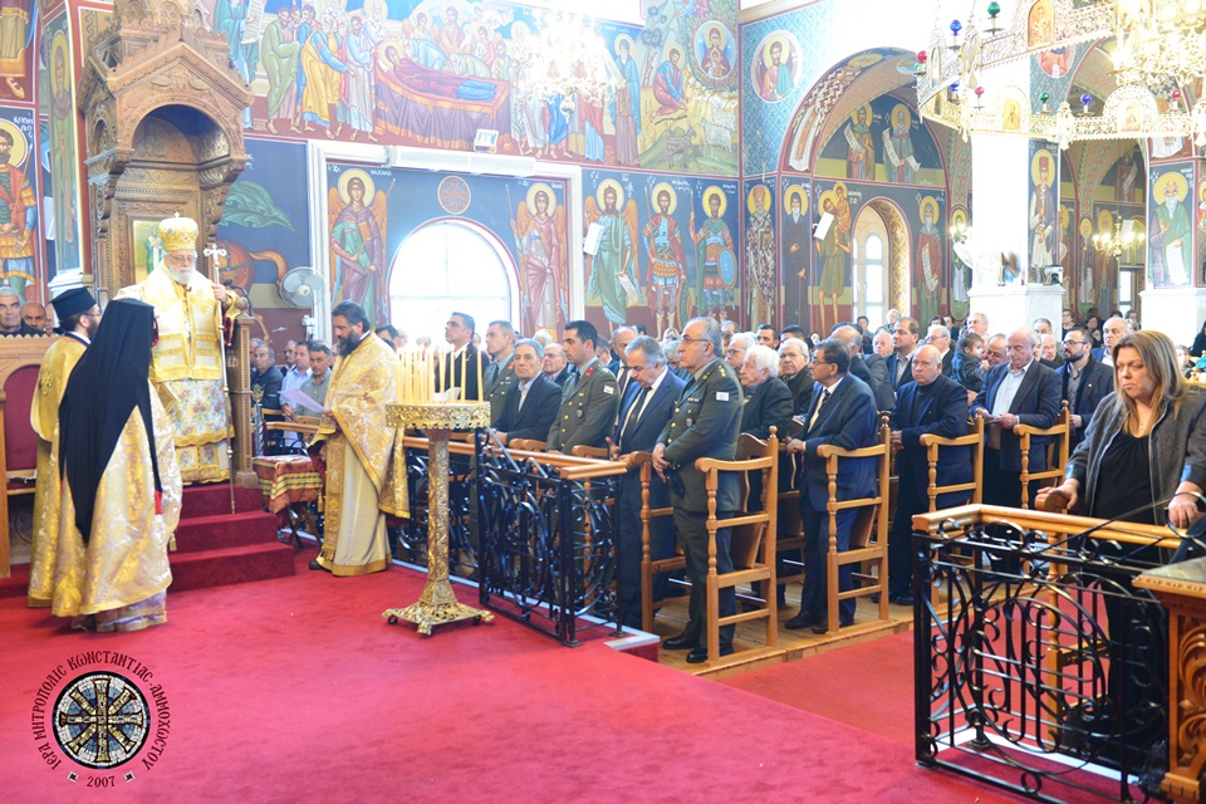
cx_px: 603
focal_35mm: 36
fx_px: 1206
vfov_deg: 36.9
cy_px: 402
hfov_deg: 53.1
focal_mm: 36
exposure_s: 1/80
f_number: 4.5
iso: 4000
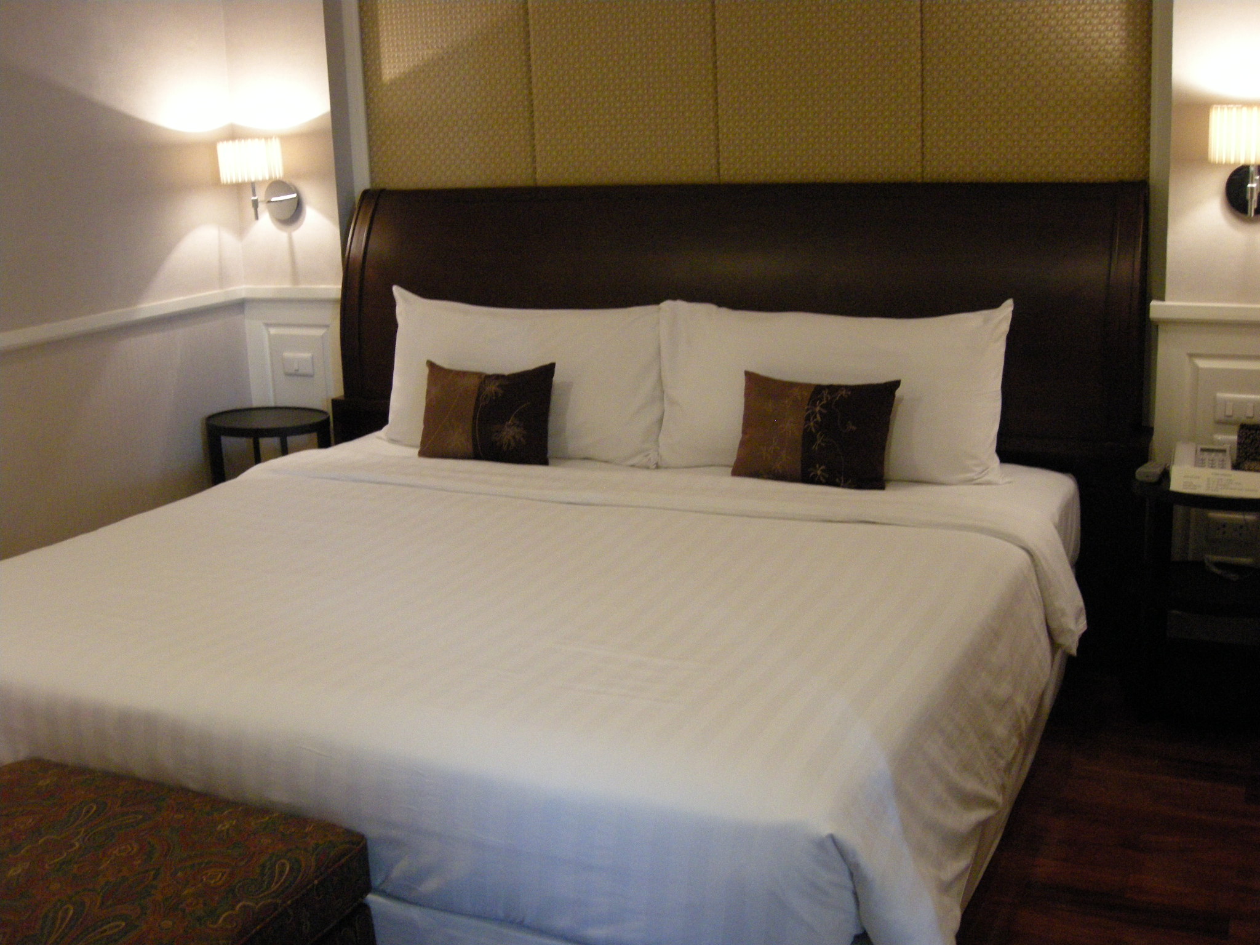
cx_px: 630
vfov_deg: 36.0
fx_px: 1456
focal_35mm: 40
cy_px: 472
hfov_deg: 46.8
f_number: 2.9
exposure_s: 1/36.8
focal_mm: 8.5
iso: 400
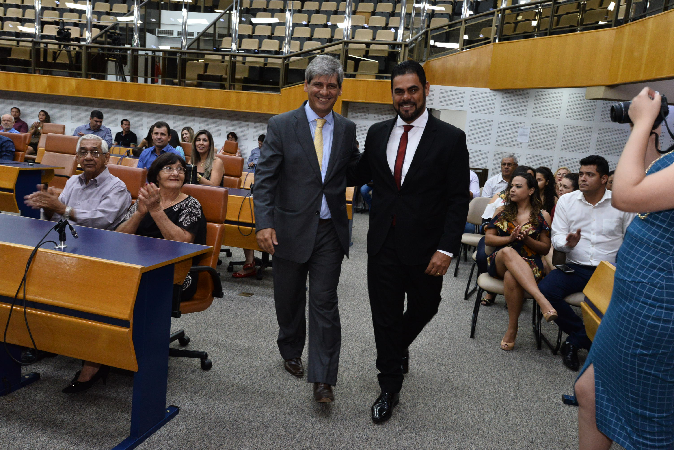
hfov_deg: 60.3
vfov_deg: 42.4
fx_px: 581
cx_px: 337
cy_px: 225
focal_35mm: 31
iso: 2500
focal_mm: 31
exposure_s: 1/60
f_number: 9
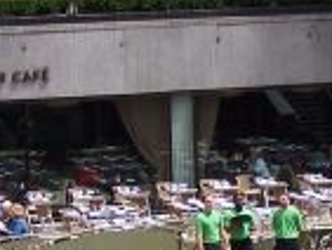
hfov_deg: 10.4
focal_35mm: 189
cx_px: 250
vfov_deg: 7.9
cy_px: 157
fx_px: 1814
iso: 80
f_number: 2.8
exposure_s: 1/800
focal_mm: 6.3
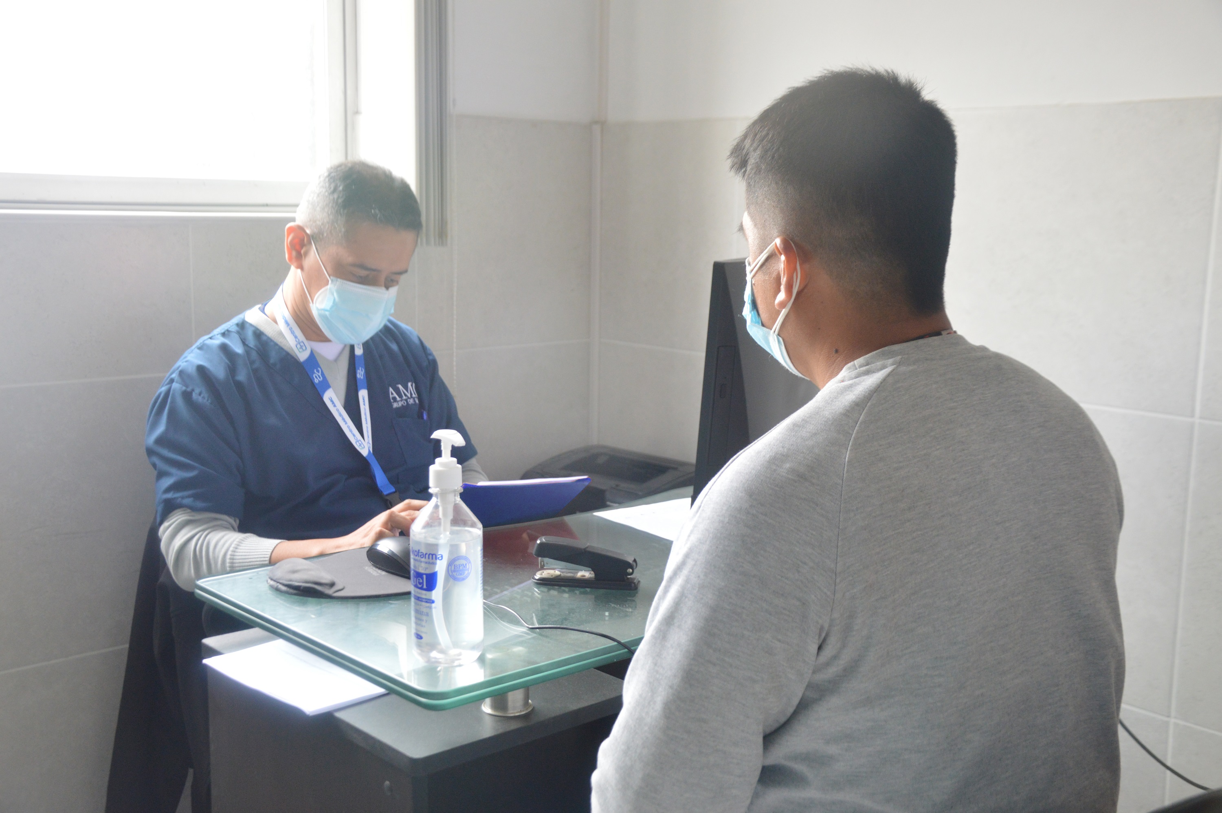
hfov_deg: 51.3
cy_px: 406
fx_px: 1272
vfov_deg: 35.4
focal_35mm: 38
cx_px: 611
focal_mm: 25
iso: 800
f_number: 4
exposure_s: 1/30
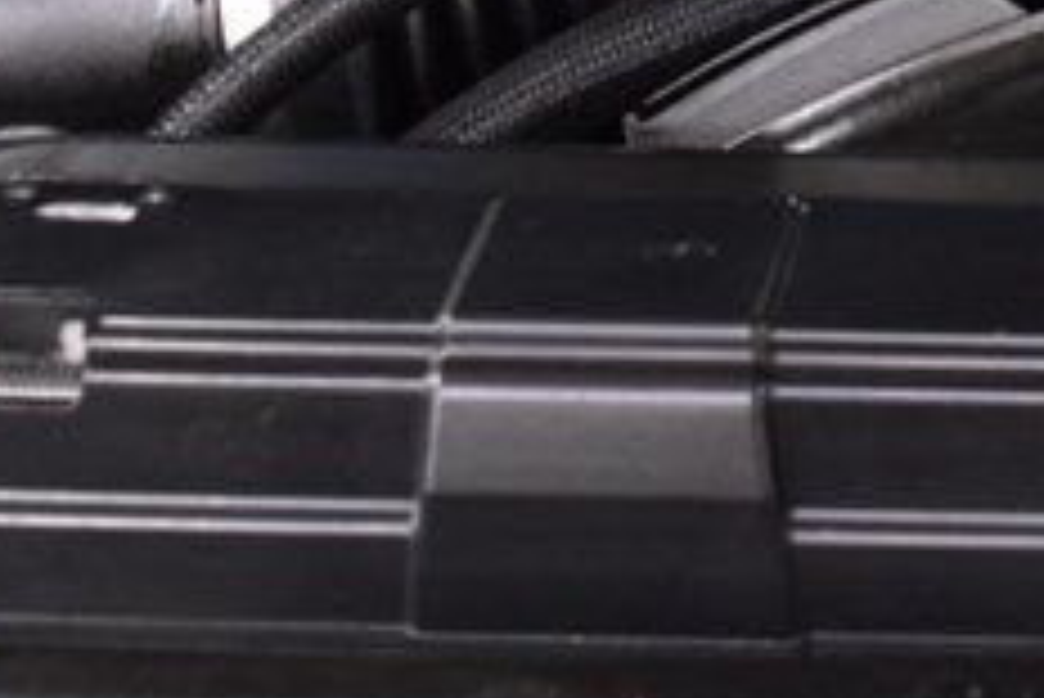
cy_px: -326
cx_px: 1665
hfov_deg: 12.2
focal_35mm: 159
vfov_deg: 8.5
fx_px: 4614
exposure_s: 1/15
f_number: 5.6
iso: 1600
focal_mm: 24
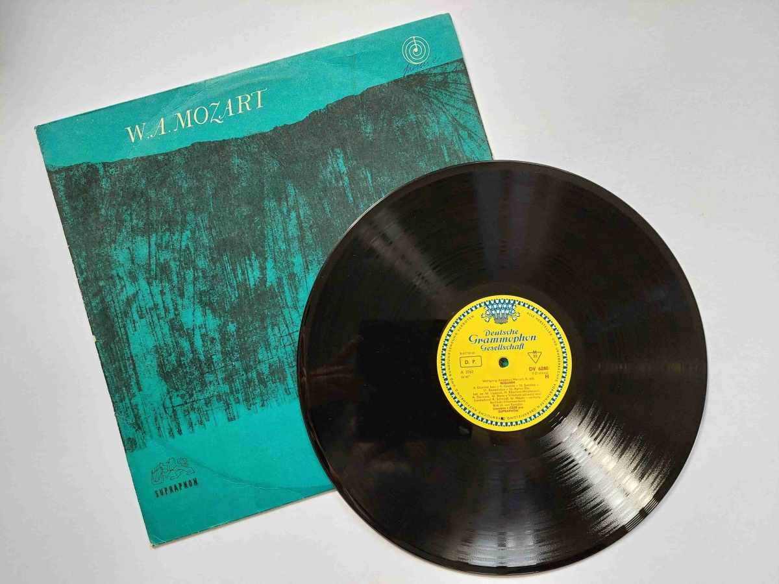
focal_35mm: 24
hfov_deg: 71.6
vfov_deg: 56.8
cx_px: 390
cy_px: 292
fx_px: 540
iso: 250
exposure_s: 1/60
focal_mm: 5.23
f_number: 1.8
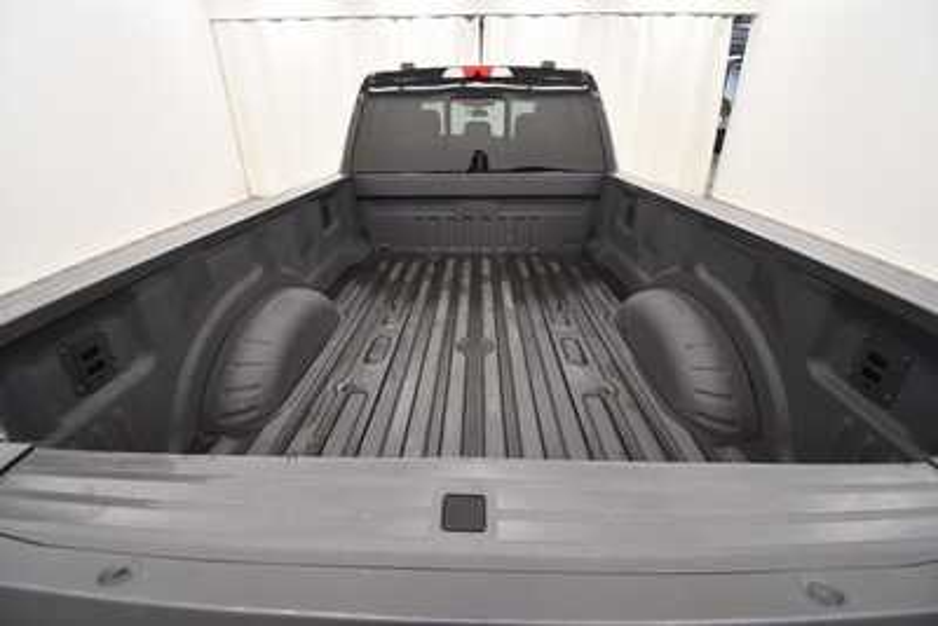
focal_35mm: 15
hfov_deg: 100.4
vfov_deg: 77.4
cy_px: 313
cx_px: 469
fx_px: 391
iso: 1000
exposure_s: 1/125
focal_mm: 10
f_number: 4.5
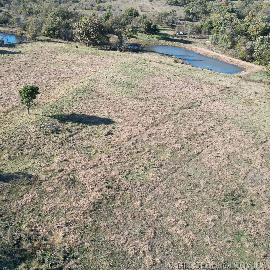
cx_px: 79
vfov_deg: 55.6
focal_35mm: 29
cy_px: 134
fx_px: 256
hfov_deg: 53.9
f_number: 2.8
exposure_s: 1/640
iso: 100
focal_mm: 8.38
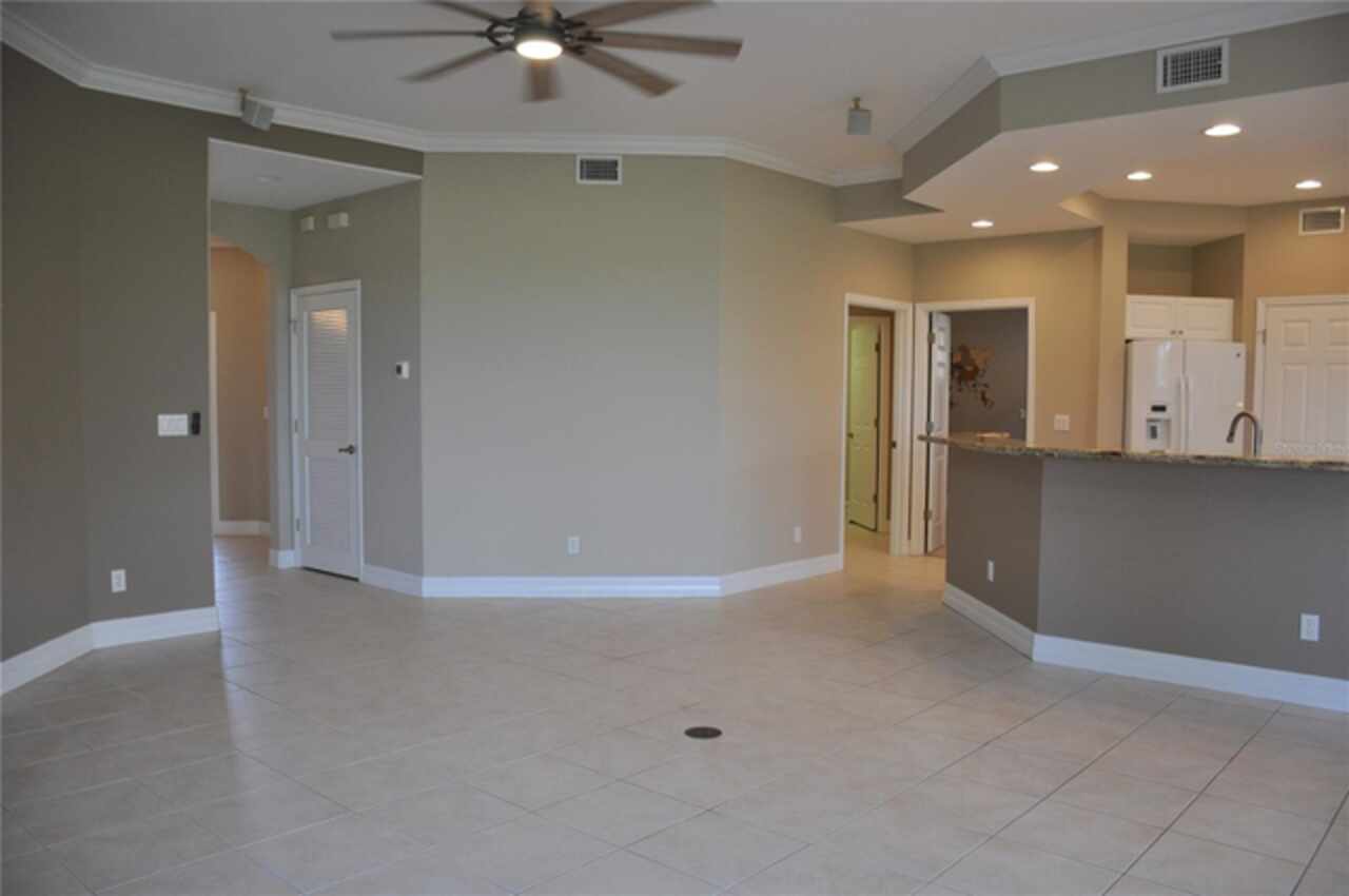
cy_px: 448
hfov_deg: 67.4
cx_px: 674
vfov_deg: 47.8
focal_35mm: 27
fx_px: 1010
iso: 400
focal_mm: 18
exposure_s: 1/80
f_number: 4.5
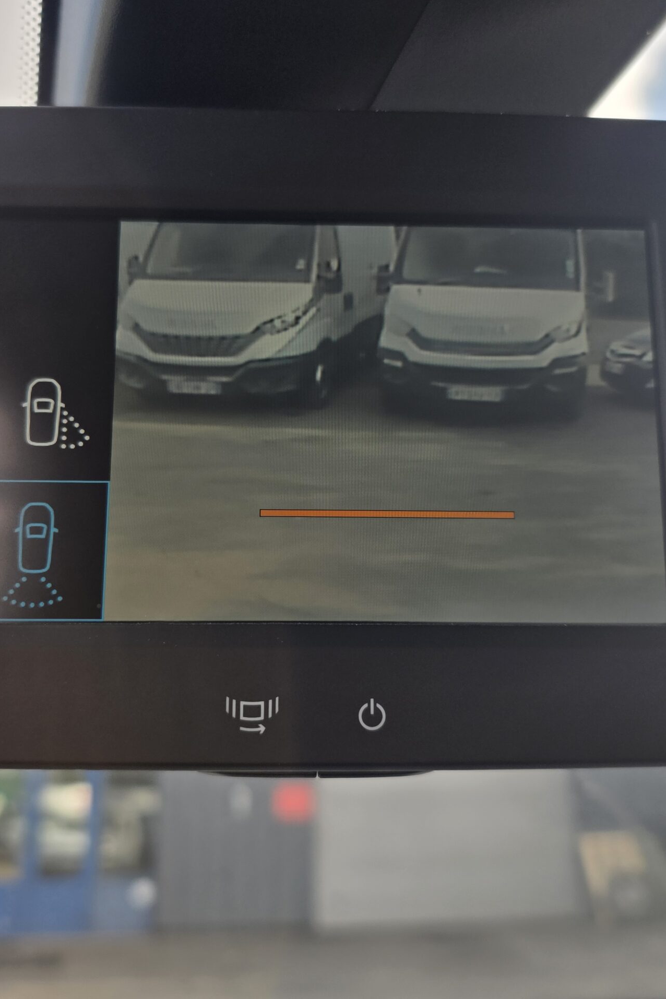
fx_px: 888
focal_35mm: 32
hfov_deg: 41.1
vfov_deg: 58.7
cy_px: 499
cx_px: 300
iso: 80
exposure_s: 1/1681
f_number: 1.7
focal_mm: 6.25
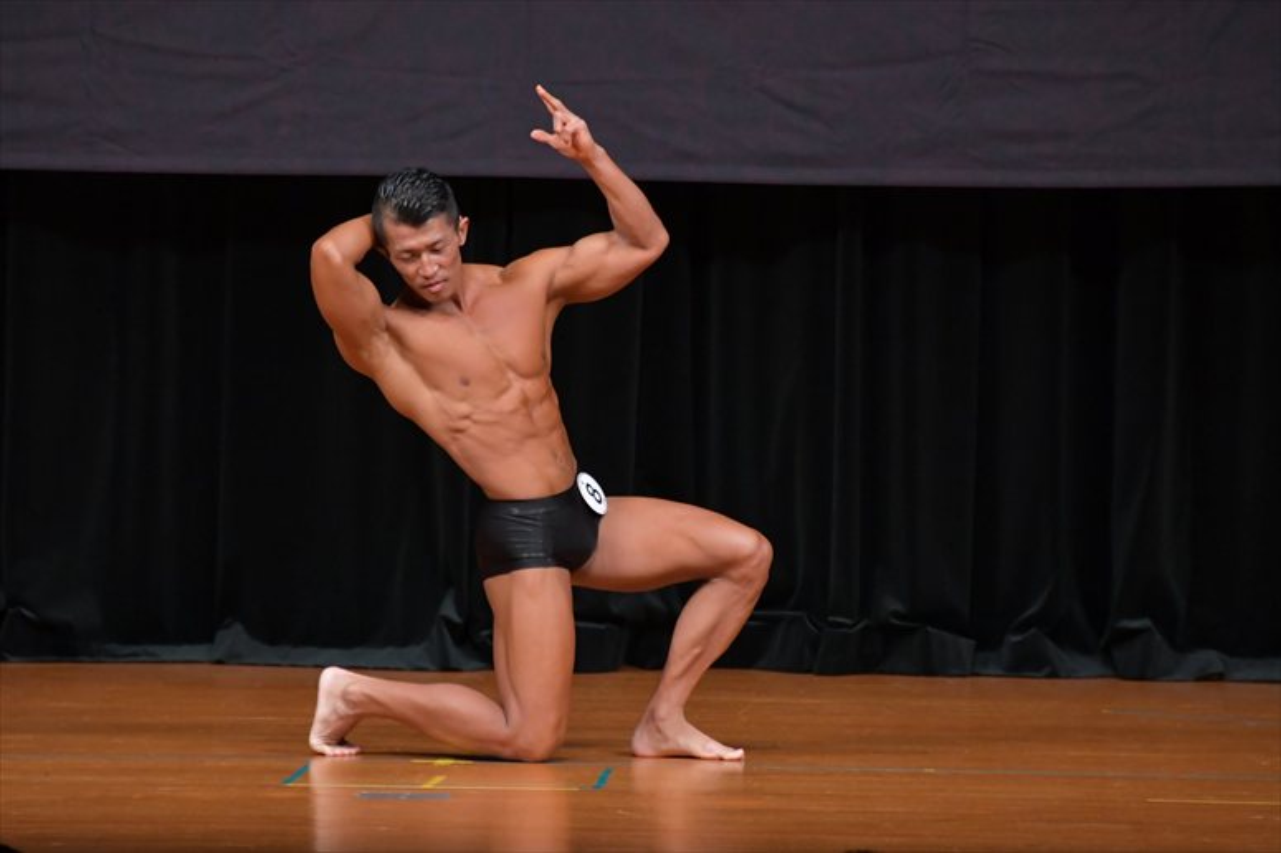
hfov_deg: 6.0
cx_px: 640
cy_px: 426
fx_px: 12270
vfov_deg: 4.0
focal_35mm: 345
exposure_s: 1/400
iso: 4000
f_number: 5.6
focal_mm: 230
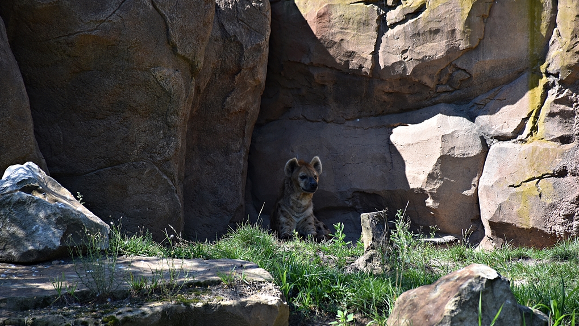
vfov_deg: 5.5
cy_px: 157
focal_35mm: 221
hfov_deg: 9.8
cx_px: 290
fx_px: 3393
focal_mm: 140
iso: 360
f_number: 5.6
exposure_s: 1/500
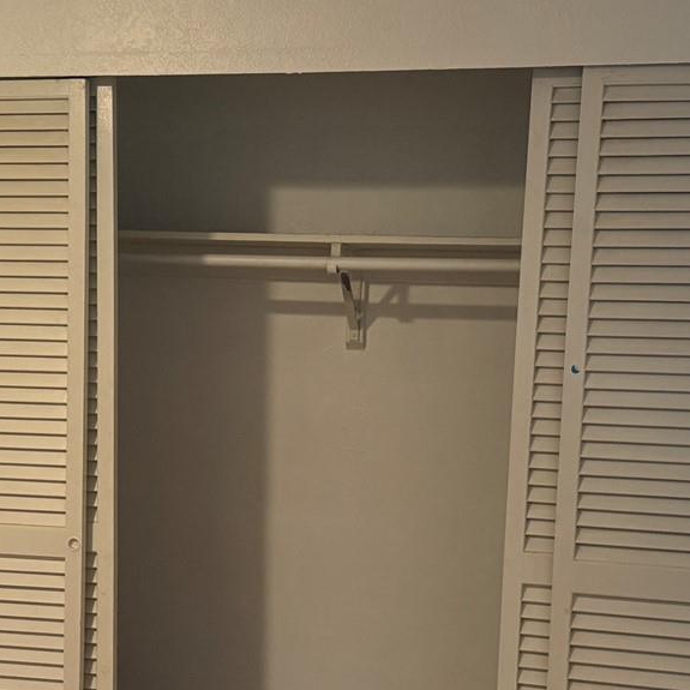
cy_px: 451
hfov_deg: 29.0
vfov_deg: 28.9
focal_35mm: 59
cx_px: 284
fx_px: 1331
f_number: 1.78
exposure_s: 1/60
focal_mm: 6.76
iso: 320
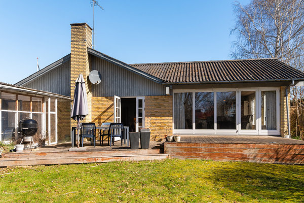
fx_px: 215
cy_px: 102
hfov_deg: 70.4
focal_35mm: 26
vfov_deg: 50.4
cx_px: 152
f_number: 8
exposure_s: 1/500
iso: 200
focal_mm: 17
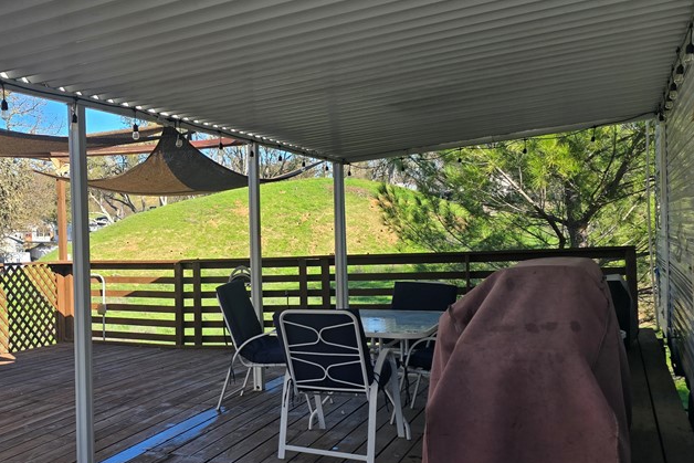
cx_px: 156
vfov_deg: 34.2
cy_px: 229
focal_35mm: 39
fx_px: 752
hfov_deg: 47.3
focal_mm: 6.3
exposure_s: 1/654
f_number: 1.7
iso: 12
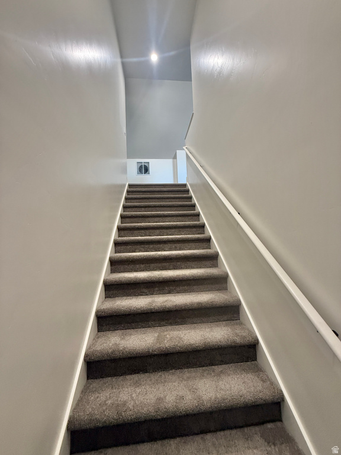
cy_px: 228
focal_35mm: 14
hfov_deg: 85.7
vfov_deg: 102.1
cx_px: 170
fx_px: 184
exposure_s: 1/60
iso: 320
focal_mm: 2.22
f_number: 2.2
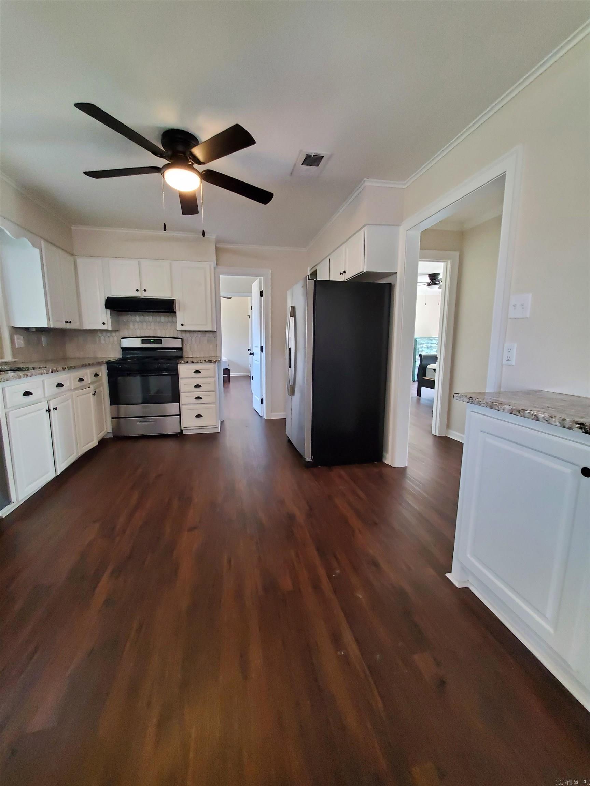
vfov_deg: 106.2
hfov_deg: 89.9
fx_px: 295
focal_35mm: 13
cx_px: 295
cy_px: 393
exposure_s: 1/30
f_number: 2.2
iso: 640
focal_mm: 1.8
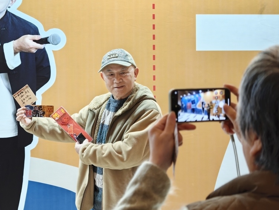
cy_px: 86
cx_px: 113
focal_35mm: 84
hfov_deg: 23.2
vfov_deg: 17.6
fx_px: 677
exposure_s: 1/50
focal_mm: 16.53
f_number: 2.1
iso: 1250
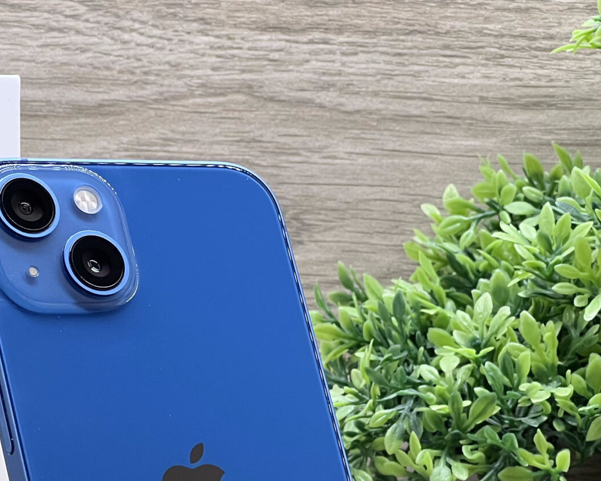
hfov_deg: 10.5
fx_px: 3273
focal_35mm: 184
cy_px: 549
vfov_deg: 8.3
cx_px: 164
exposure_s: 1/100
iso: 100
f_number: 2.8
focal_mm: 9
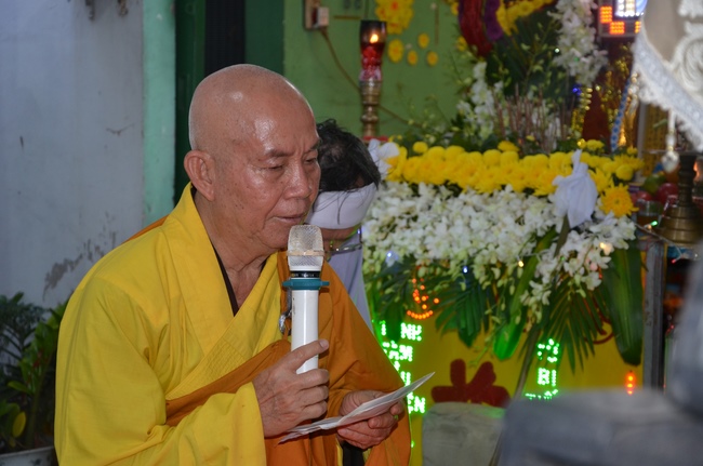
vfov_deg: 15.6
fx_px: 1696
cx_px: 352
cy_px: 233
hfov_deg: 23.4
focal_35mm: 87
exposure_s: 1/80
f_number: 5
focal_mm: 58
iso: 640
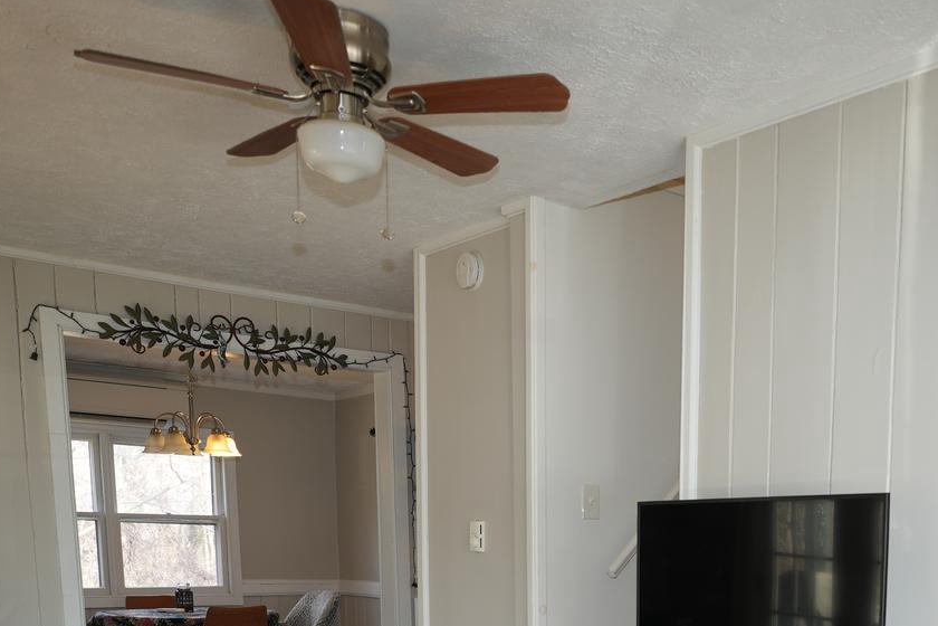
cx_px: 734
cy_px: 753
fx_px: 1073
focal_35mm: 41
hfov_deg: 45.1
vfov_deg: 28.3
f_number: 2.8
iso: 160
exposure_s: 1/60
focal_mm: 16.9
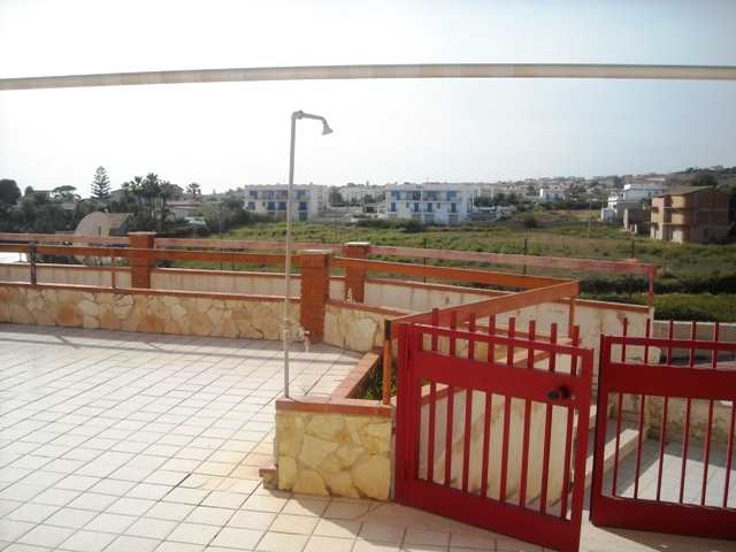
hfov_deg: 52.6
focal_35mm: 35
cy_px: 276
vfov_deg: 40.7
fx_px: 744
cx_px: 368
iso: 64
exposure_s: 1/260
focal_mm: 5.7
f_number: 5.6
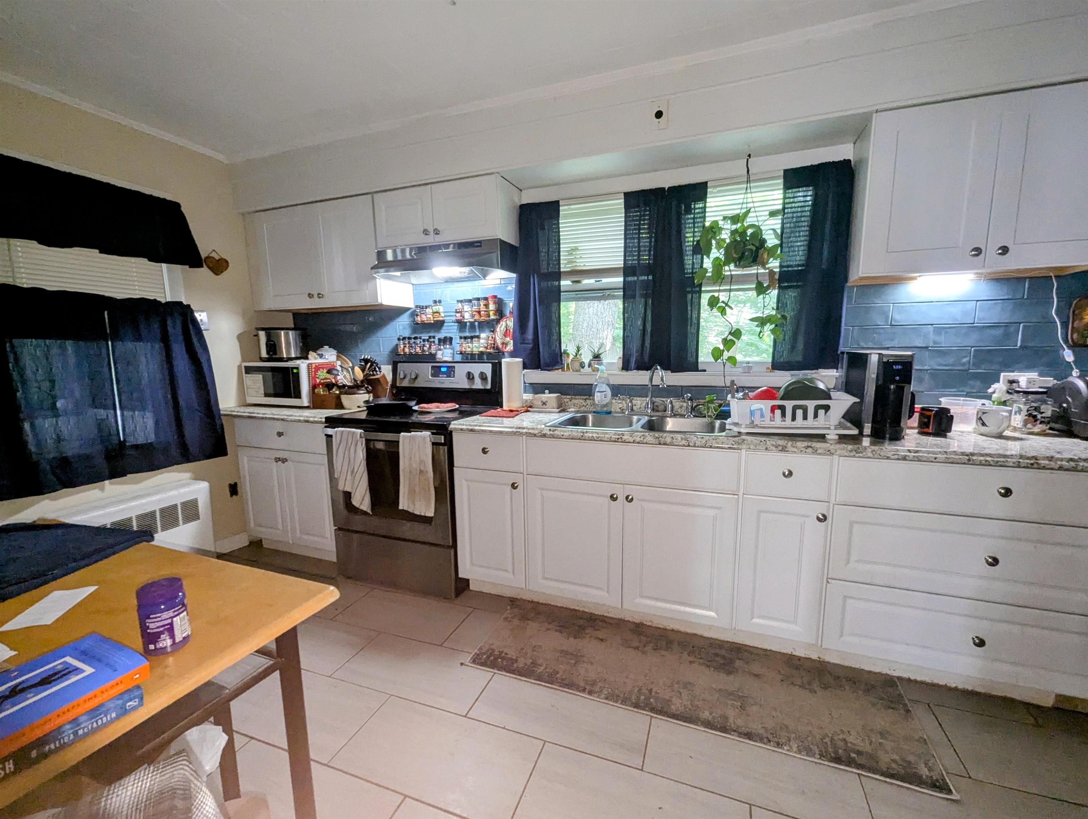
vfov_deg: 90.1
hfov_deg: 106.1
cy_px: 410
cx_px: 544
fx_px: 409
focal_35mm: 13
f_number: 2.2
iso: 256
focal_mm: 1.95
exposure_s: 1/24
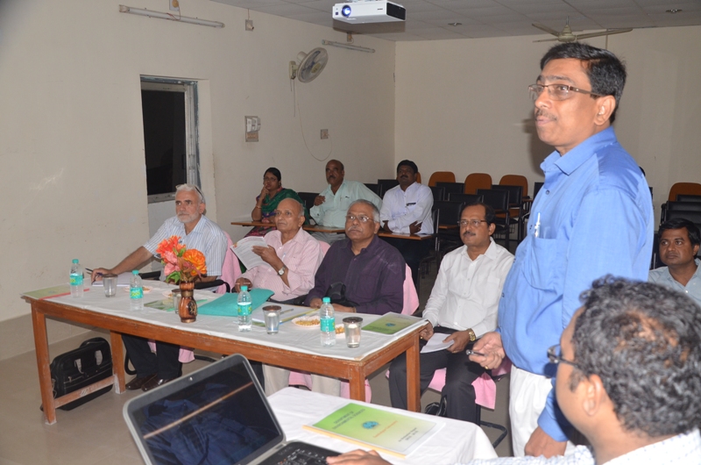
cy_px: 232
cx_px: 350
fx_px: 700
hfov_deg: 53.2
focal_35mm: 36
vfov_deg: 36.7
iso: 640
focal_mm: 24
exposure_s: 1/60
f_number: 5
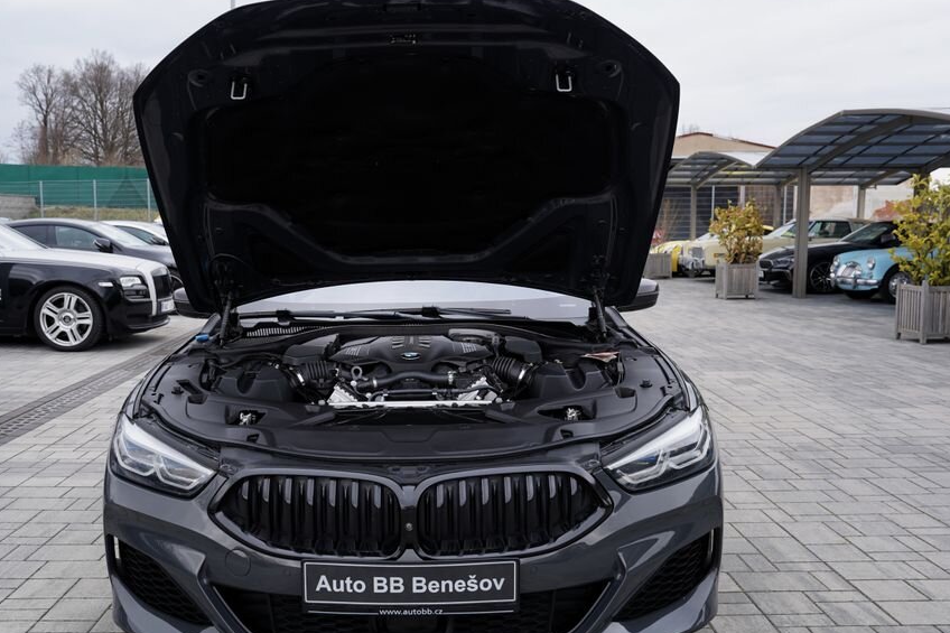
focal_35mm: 35
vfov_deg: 37.7
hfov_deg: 54.2
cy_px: 366
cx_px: 404
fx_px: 923
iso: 100
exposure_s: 1/100
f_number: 5
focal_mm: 29
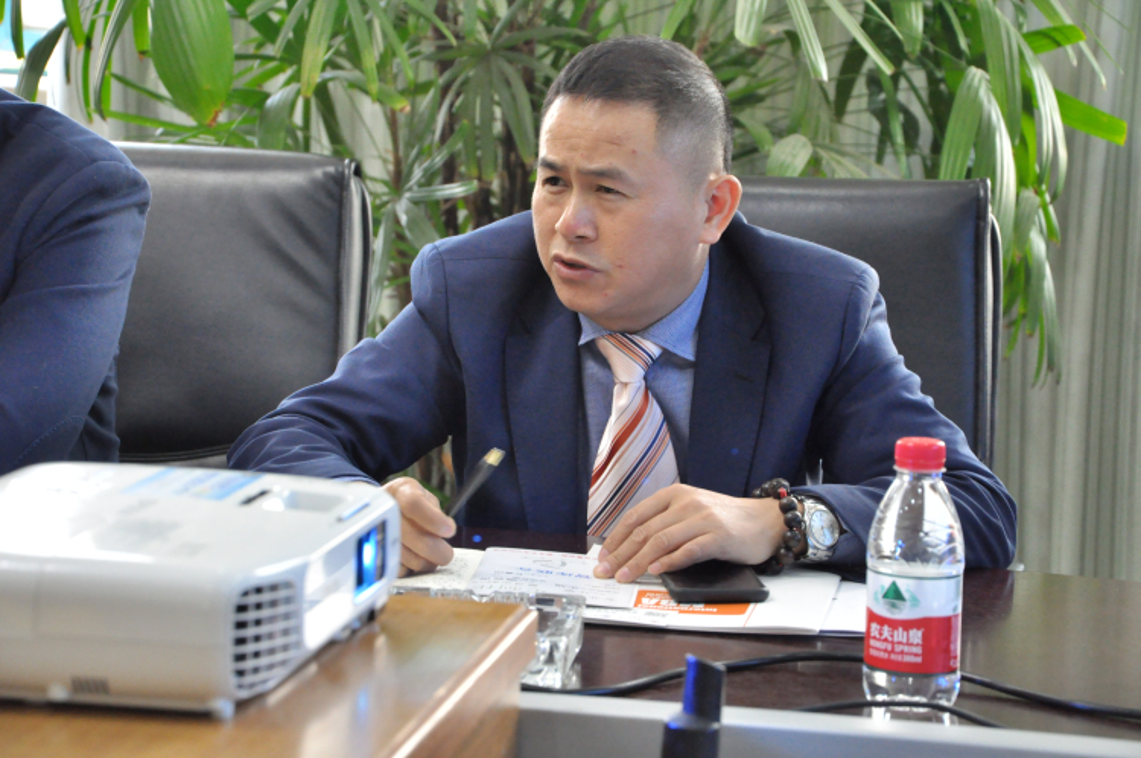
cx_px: 570
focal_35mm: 99
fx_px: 3134
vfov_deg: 13.8
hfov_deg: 20.6
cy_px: 379
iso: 2000
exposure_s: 1/30
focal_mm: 66
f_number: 6.3
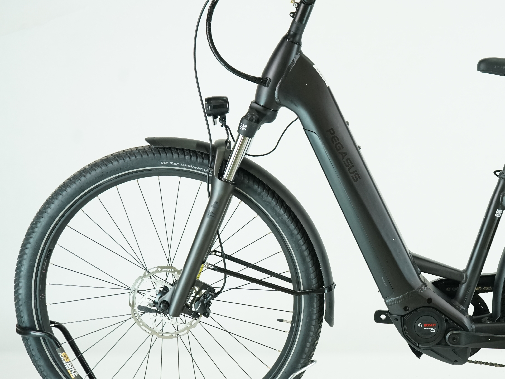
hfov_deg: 22.9
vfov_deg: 17.6
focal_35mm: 84
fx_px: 1225
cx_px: 416
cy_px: 206
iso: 1600
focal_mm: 53
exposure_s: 1/200
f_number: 5
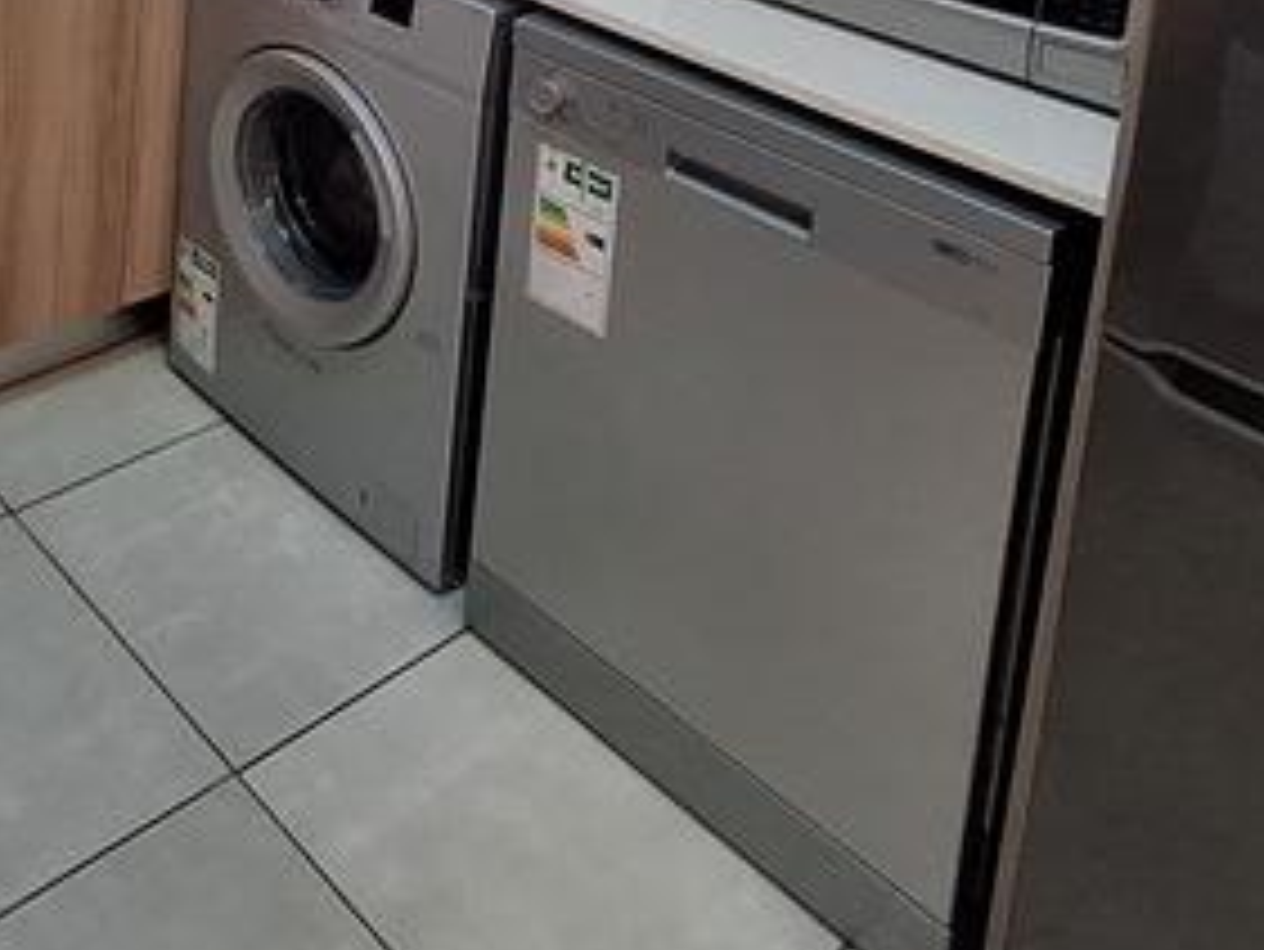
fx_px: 1352
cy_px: -293
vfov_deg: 30.4
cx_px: 63
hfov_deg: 44.3
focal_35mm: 37
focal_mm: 1.74
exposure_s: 1/33
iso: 160
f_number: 2.2
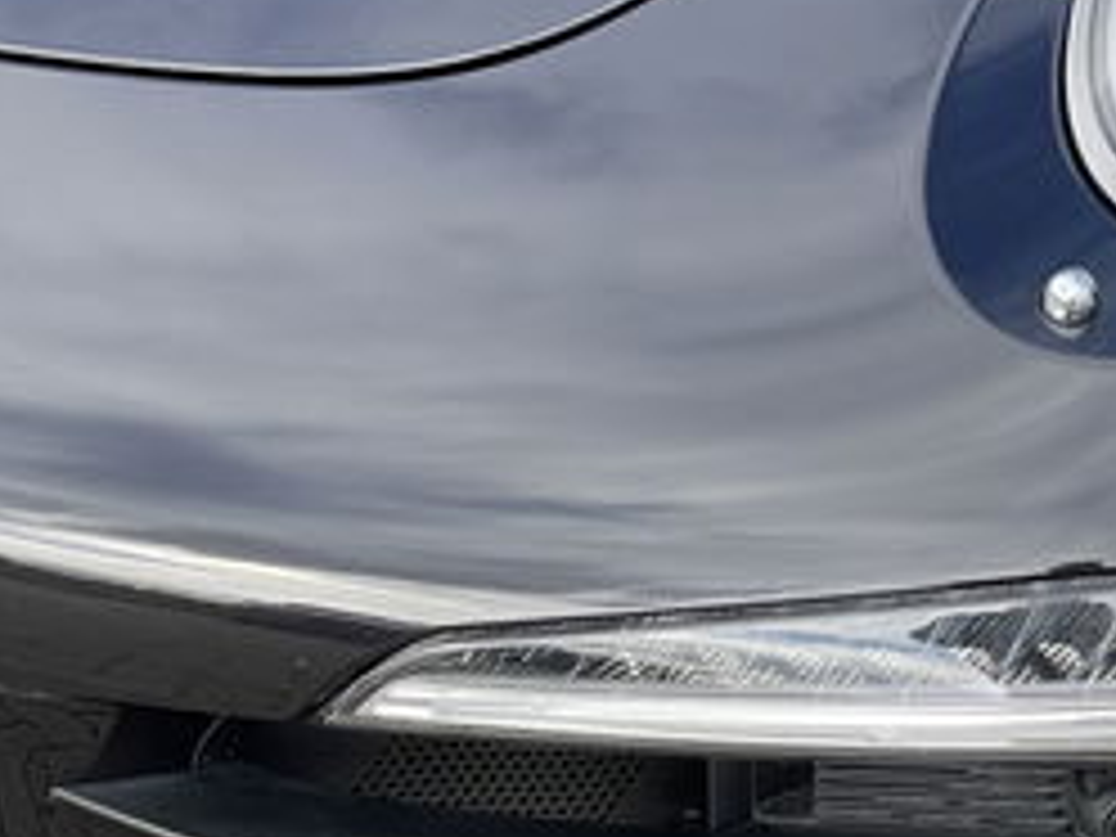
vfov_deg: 9.1
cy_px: -140
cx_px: 1431
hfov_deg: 11.9
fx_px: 5191
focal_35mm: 161
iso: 25
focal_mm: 6
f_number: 2
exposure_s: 1/225
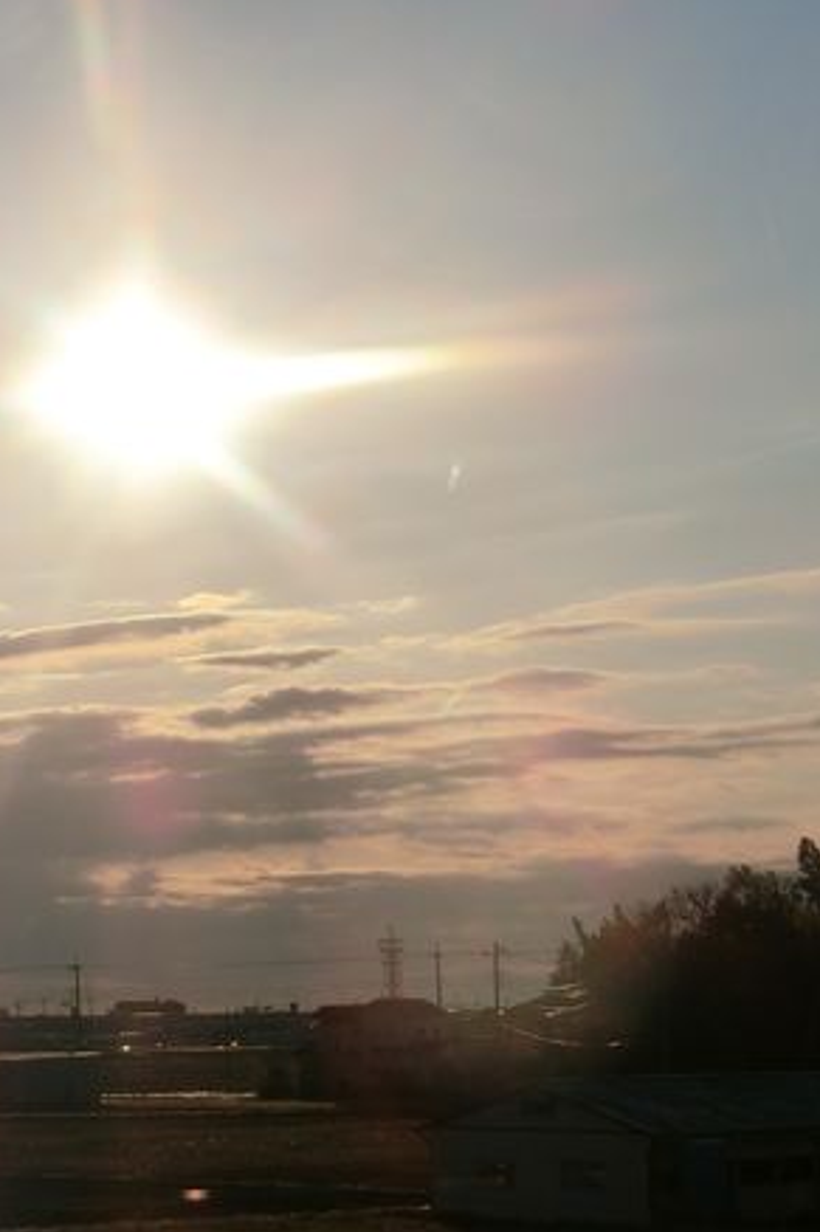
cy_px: 603
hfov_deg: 13.5
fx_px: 3419
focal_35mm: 100
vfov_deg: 20.4
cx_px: 8
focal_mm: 12.4
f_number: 10.5
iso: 80
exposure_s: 1/1600
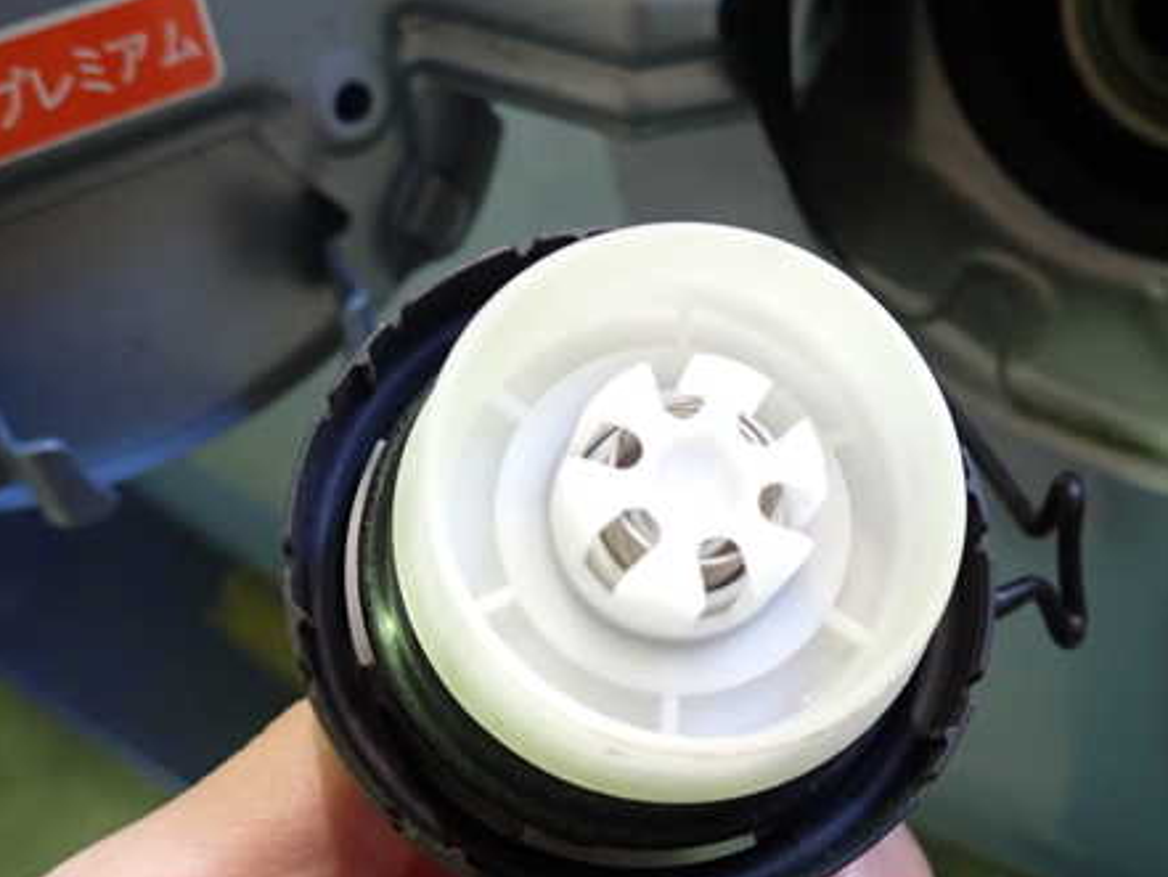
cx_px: 662
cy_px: 525
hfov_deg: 53.8
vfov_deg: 41.6
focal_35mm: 34
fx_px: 1148
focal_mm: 4.5
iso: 250
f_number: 2
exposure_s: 1/30
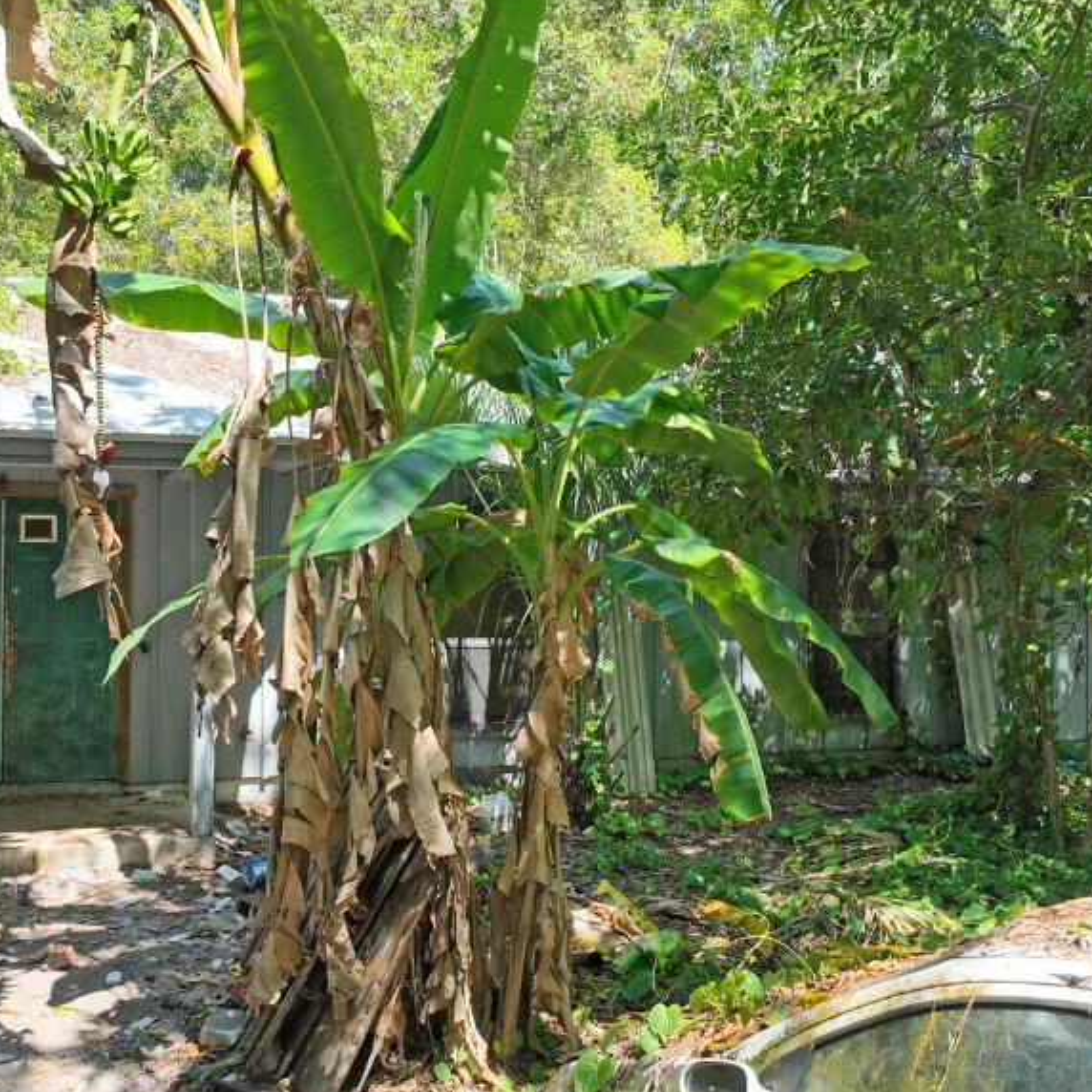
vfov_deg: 43.9
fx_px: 1356
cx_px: 476
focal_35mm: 38
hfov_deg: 43.8
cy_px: 561
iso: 250
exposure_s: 1/800
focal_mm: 12.29
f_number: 2.8
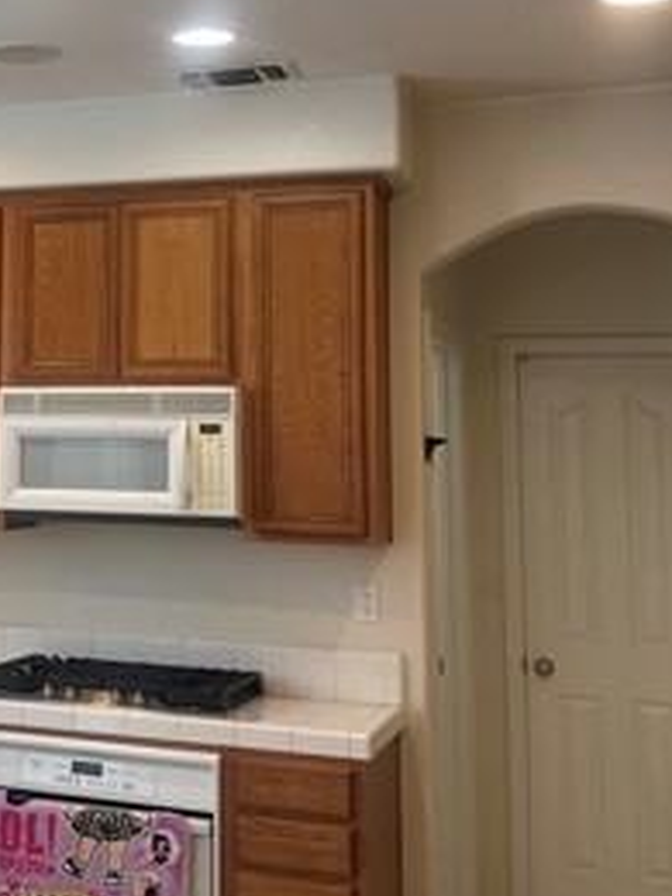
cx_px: -21
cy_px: 289
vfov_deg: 32.4
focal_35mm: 59
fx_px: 1527
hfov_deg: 23.6
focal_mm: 6.86
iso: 125
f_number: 1.78
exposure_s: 1/120
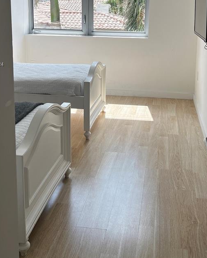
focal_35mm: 48
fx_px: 367
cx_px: 112
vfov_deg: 37.8
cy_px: 65
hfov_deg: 31.5
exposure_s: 1/833
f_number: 1.5
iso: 50
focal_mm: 5.7
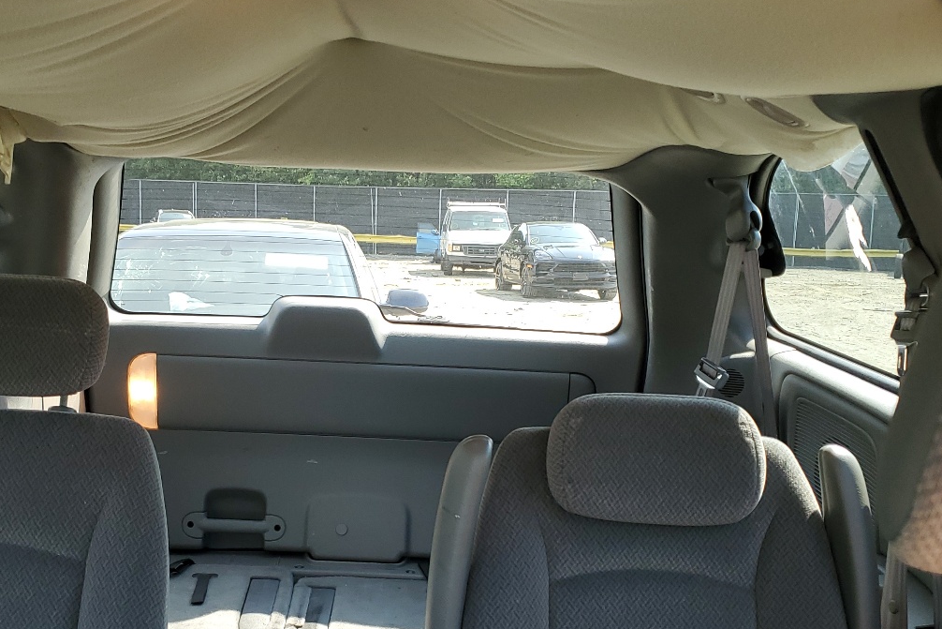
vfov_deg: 30.9
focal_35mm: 43
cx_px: 404
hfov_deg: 45.3
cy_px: 436
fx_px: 1125
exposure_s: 1/120
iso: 55
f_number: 1.5
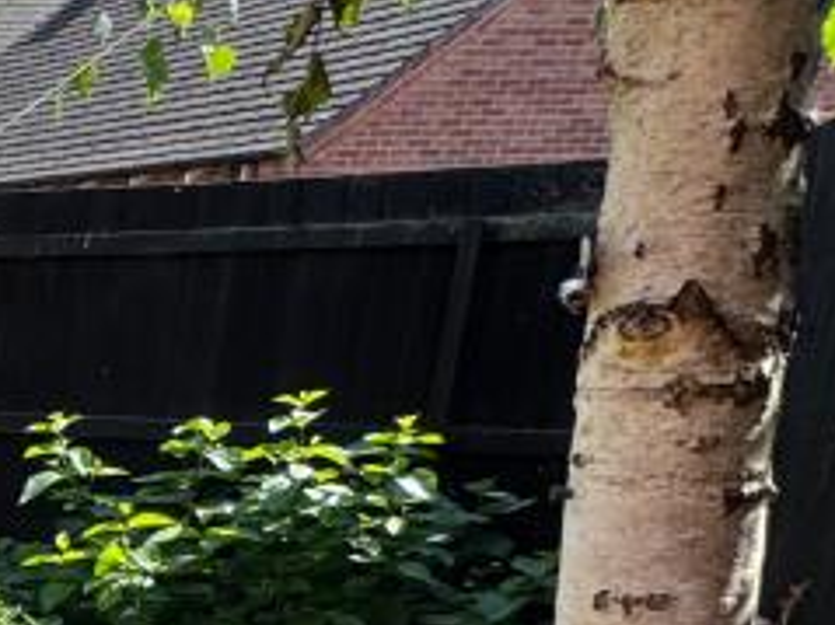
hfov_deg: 18.1
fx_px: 1447
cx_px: -915
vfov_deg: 23.3
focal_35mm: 60
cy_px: 639
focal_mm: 2.22
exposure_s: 1/646
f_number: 2.2
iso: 40
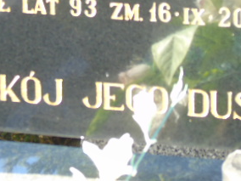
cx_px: 159
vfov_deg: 5.3
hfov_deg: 7.1
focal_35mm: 279
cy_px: -14
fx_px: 1942
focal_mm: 22
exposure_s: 1/60
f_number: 4.6
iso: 200
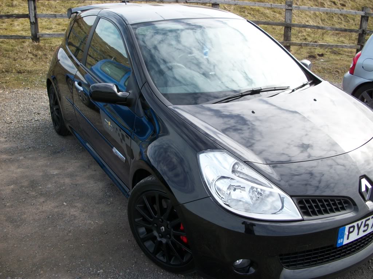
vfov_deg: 40.7
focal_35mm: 35
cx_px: 186
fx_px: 377
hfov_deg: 52.6
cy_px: 140
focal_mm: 6.3
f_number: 3.1
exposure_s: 1/320
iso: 80
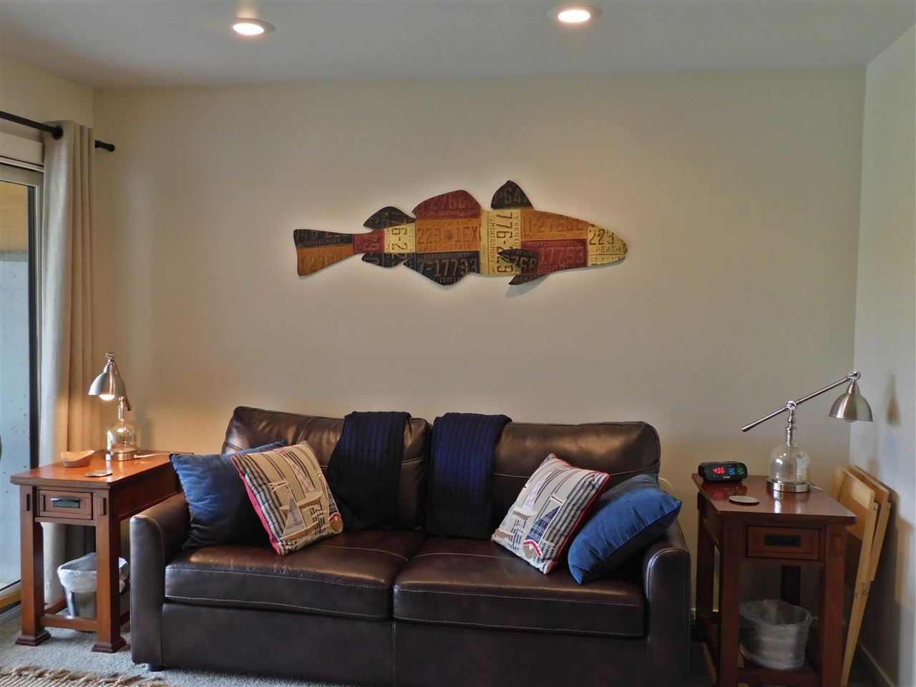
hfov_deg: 60.0
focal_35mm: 30
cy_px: 344
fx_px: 794
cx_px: 458
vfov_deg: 46.8
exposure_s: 1/30
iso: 400
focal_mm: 5.3
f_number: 3.2
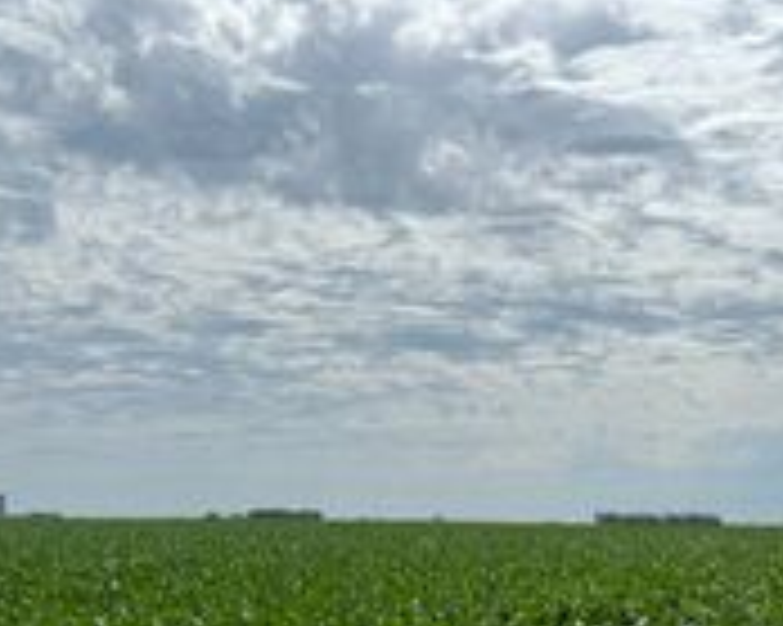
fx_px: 1343
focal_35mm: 58
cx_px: 641
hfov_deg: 31.5
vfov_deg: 24.5
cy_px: 682
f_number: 1.78
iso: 80
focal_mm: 6.76
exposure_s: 1/10309
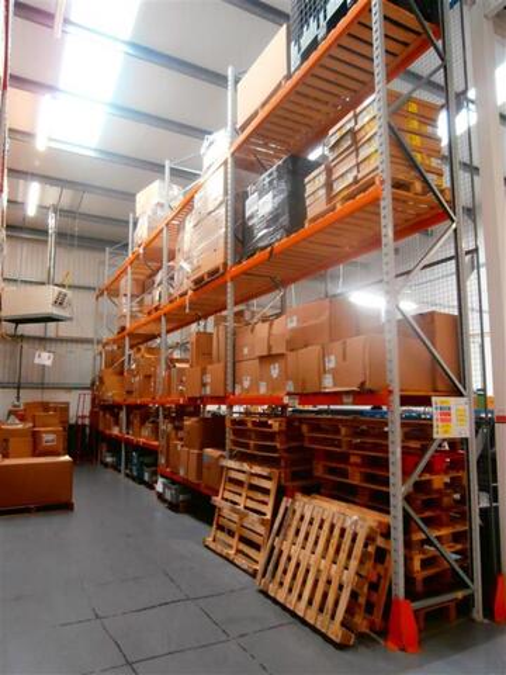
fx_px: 468
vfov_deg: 71.6
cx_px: 253
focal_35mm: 24
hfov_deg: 56.8
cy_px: 338
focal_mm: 4.2
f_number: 3
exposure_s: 1/20
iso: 200
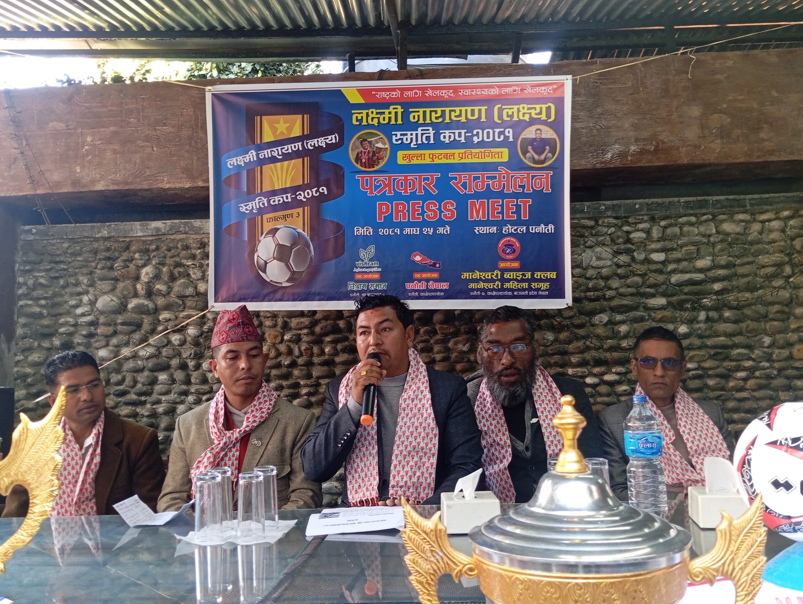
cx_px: 402
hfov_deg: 63.4
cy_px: 302
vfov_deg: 49.9
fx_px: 651
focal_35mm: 28
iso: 226
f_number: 1.8
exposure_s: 1/50
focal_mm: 4.25
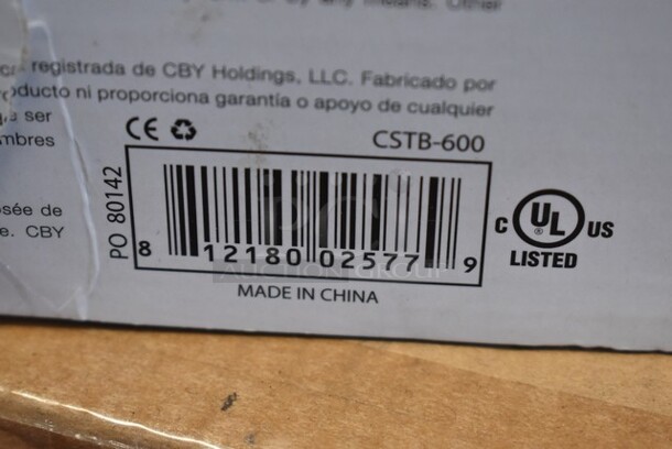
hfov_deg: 26.0
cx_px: 336
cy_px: 224
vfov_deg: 17.5
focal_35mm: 78
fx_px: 1457
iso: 2000
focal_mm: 52
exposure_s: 1/125
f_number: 5.6
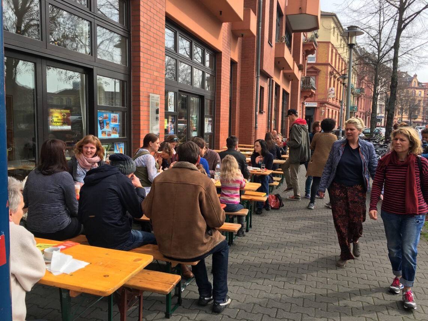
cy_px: 160
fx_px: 359
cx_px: 214
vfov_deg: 48.2
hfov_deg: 61.6
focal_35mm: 29
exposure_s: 1/472
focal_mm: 4.15
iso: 25
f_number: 2.2
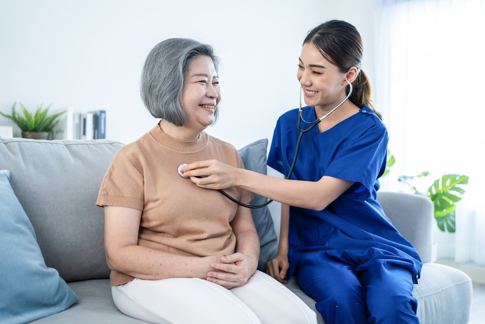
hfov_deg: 54.4
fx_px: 471
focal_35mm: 35
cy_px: 162
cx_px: 242
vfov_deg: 37.9
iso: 400
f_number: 2.2
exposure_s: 1/200
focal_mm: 35
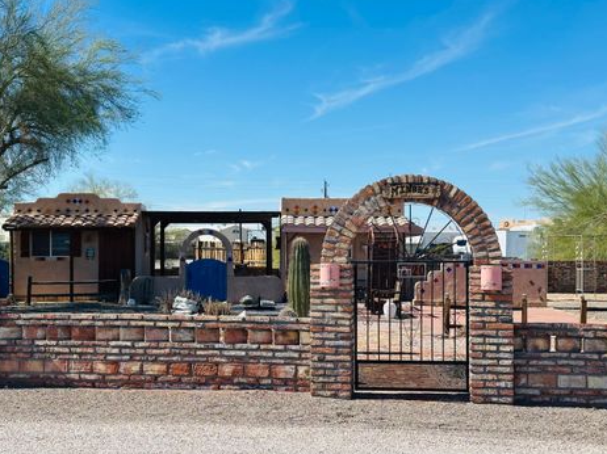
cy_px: 242
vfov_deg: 28.0
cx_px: 281
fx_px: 911
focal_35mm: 52
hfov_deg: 36.8
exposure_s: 1/4566
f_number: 1.78
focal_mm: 6.86
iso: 64
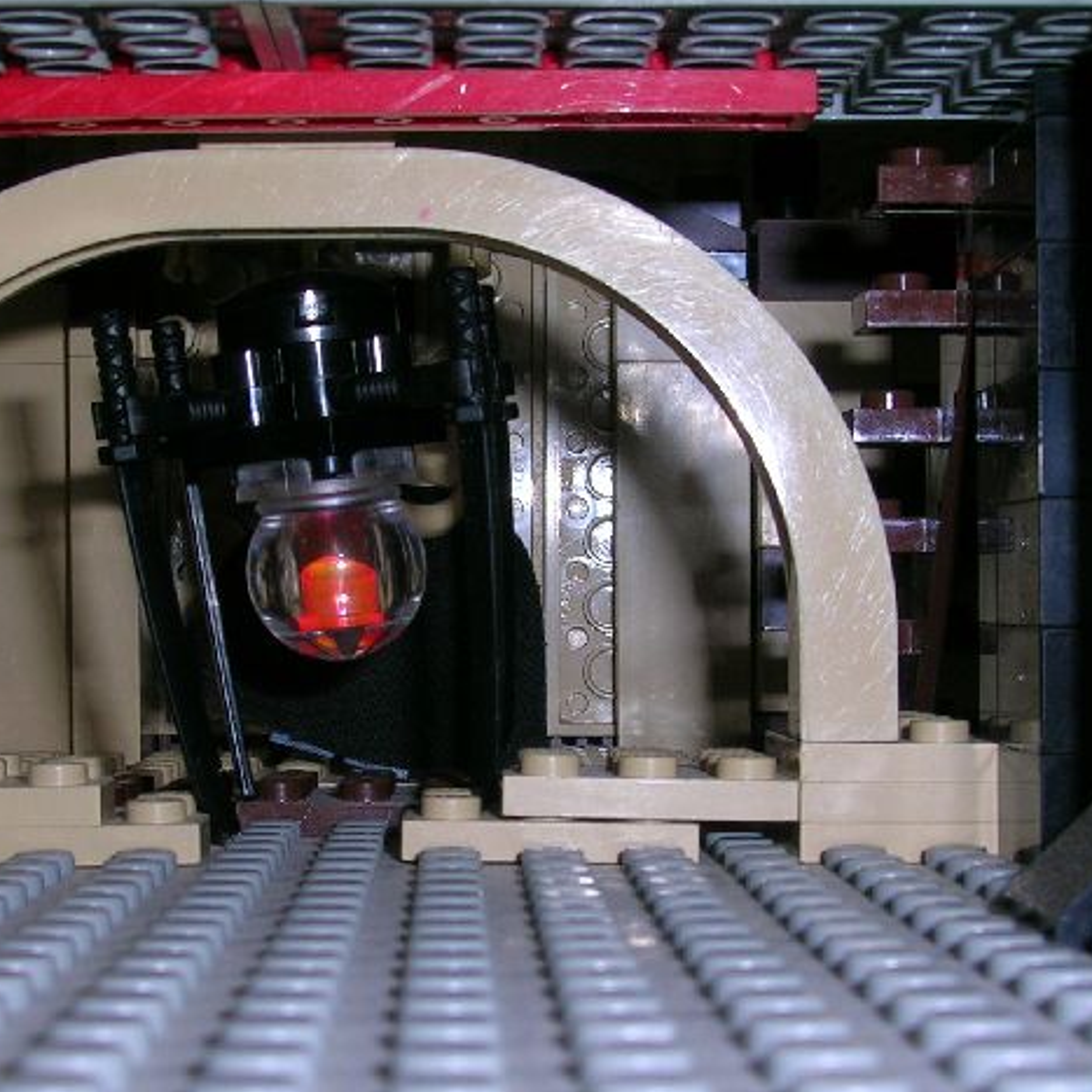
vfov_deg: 22.2
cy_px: 655
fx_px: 2784
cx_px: 461
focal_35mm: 78
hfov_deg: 22.2
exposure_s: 1/60.1
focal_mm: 8
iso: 50
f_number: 5.5
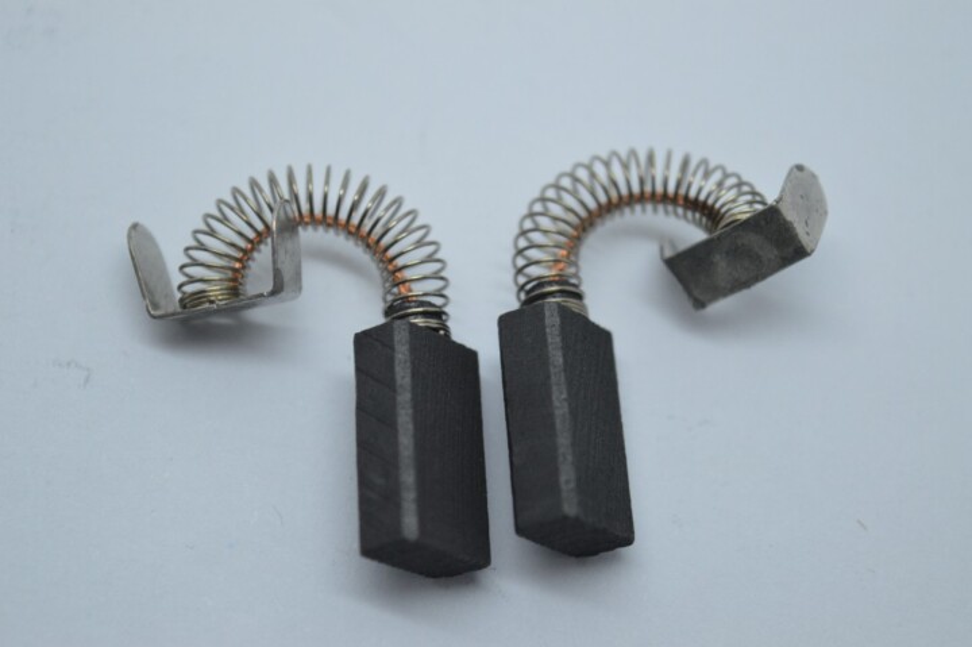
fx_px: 2226
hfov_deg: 24.6
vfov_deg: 16.5
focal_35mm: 82
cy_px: 324
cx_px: 486
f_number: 5.6
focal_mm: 55
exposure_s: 1/100
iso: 400
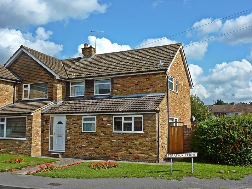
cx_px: 126
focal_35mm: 35
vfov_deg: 40.7
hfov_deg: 52.6
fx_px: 255
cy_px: 94
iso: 80
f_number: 5
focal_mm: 5.7
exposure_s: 1/500
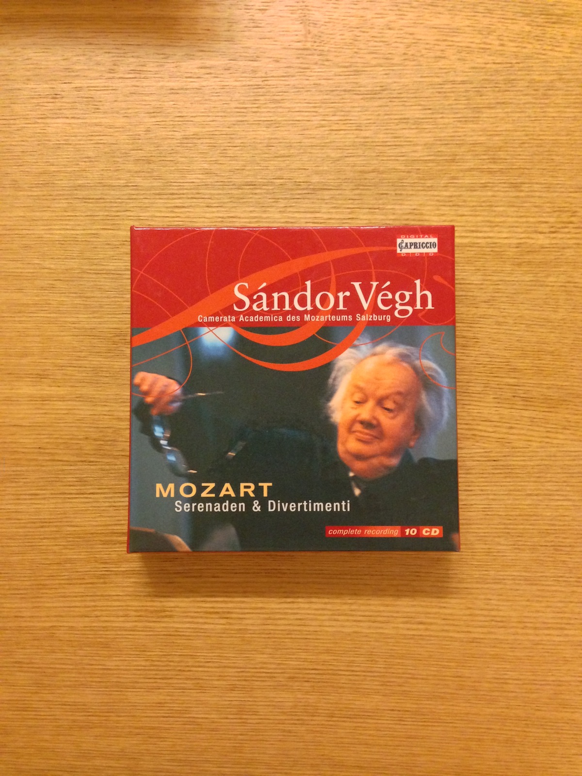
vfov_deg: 55.4
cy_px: 388
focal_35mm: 33
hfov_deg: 42.9
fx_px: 740
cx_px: 291
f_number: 2.4
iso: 500
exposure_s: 1/15
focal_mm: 4.13
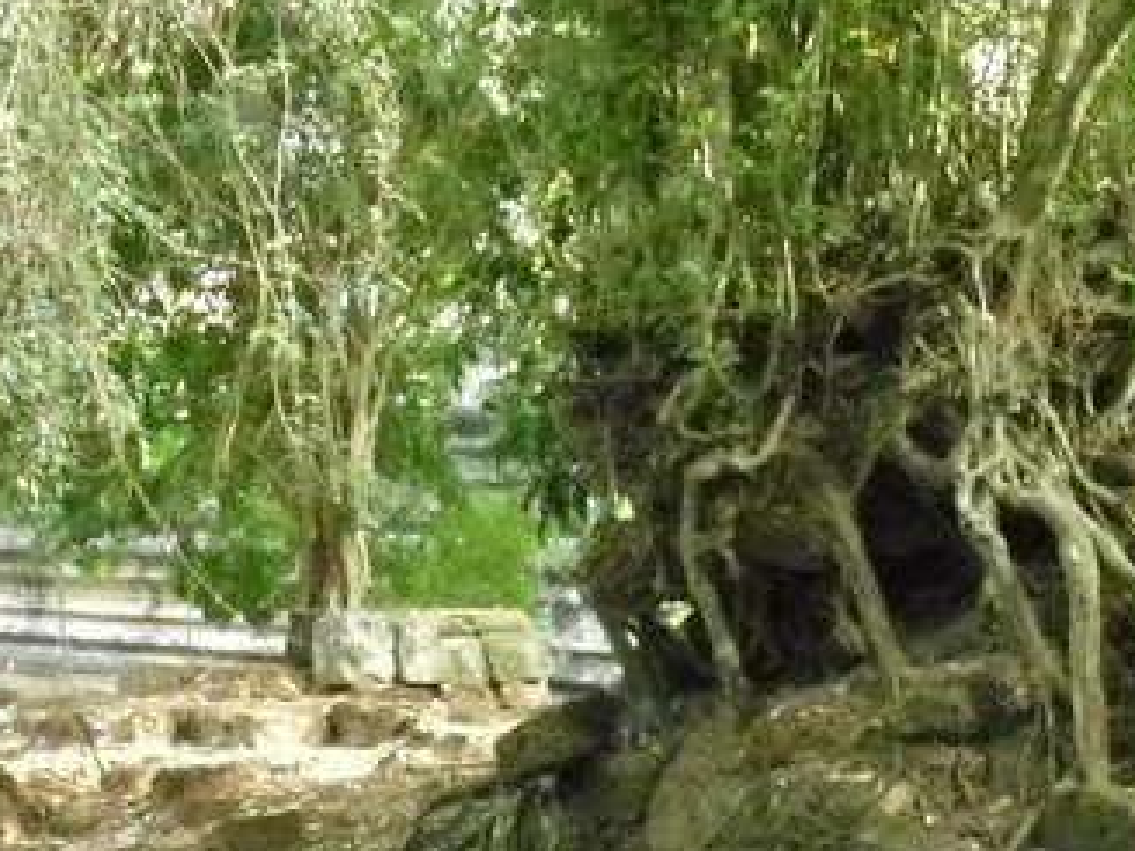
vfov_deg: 12.4
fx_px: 3900
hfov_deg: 16.6
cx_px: 628
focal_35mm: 119
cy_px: 761
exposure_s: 1/100
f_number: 2.8
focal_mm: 6.2
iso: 800
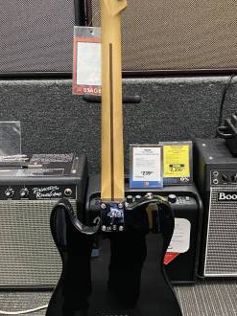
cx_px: 121
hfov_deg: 35.1
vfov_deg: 45.8
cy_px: 152
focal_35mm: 41
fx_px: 375
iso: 400
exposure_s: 1/60
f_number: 1.8
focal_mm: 4.25
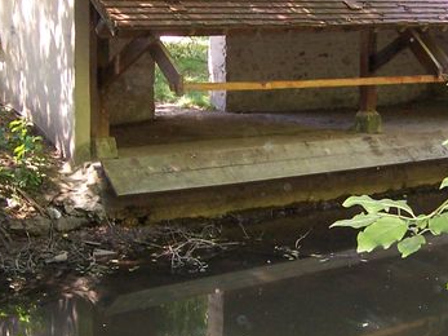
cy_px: 151
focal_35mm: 83
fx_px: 1074
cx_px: 253
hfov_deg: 23.6
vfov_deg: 17.8
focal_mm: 6
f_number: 3
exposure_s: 1/60
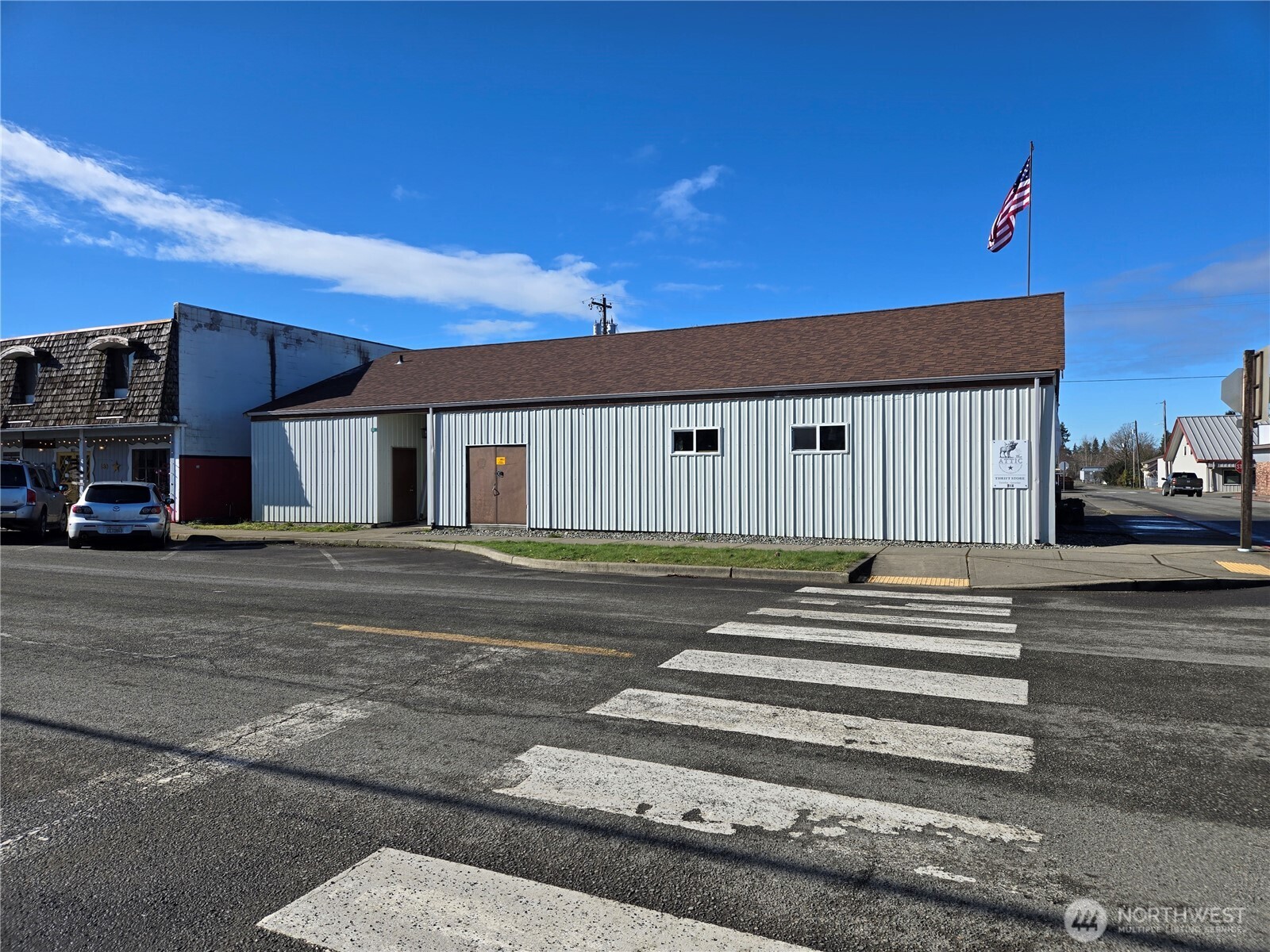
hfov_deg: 73.9
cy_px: 476
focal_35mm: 23
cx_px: 635
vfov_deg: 58.9
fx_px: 844
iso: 25
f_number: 1.8
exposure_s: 1/2151
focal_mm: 5.4
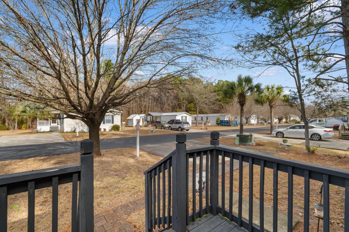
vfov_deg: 77.3
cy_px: 116
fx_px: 145
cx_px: 174
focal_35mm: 15
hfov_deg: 100.4
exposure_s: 1/200
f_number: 7.1
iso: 100
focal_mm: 10
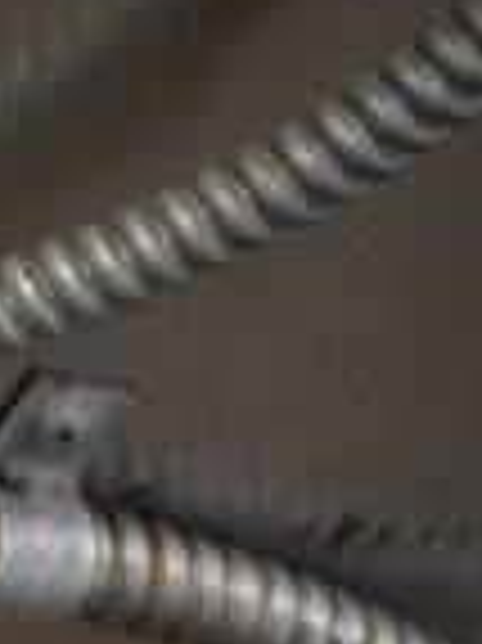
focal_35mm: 111
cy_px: 712
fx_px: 2064
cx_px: -590
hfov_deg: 11.5
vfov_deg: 17.2
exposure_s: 1/125
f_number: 3.5
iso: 1400
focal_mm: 18
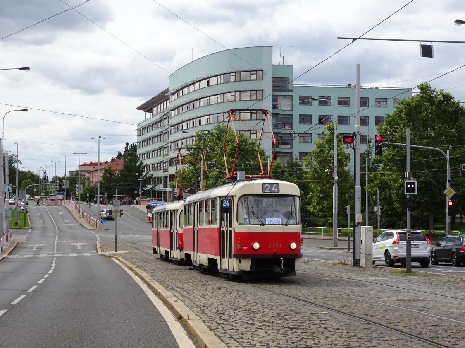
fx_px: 887
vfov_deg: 22.3
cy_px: 174
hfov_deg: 29.4
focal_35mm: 66
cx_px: 232
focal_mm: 11.32
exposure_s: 1/400
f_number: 4.5
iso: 80
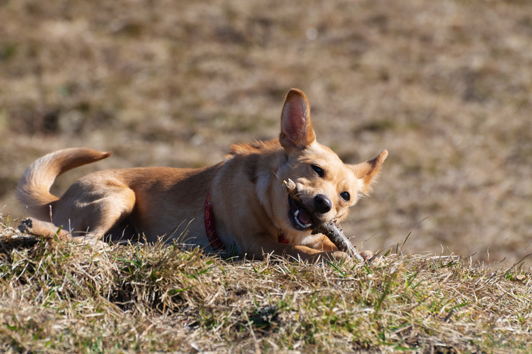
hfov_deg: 4.9
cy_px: 177
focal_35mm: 420
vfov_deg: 3.3
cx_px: 266
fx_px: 6206
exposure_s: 1/2000
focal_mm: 280
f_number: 8
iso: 200
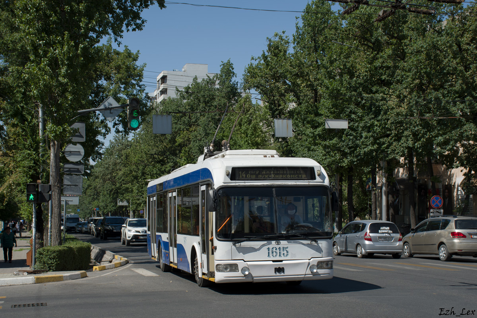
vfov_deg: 23.8
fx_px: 755
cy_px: 159
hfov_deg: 35.1
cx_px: 238
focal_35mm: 57
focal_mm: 38
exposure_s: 1/400
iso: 100
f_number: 8
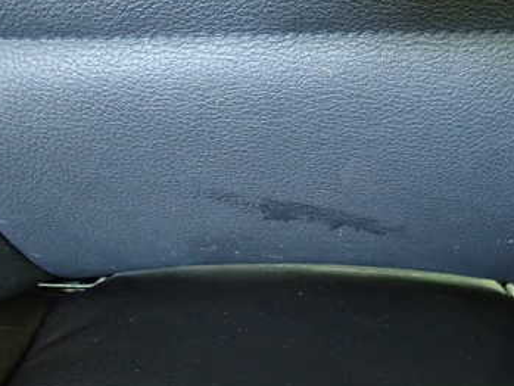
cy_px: 220
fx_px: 639
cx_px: 300
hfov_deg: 43.7
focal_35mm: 43
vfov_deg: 33.6
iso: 800
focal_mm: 4.5
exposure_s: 1/15
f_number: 2
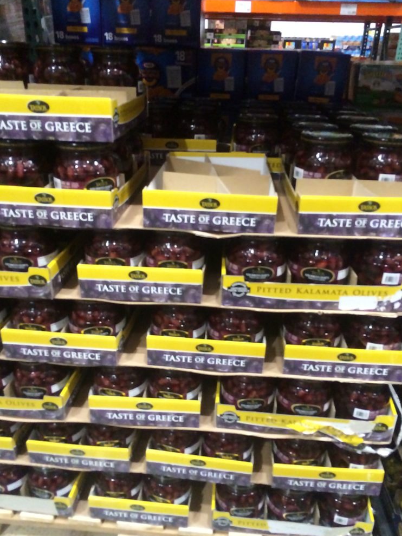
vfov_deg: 60.0
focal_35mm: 30
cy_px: 271
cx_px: 199
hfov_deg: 46.8
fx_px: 465
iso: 500
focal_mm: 4.15
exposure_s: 1/100
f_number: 2.2
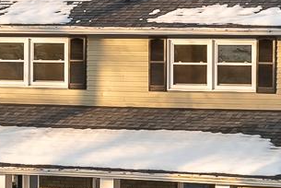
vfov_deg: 5.9
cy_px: 26
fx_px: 1836
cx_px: 178
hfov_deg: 8.7
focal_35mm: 235
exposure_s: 1/160
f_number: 11
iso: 320
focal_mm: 35
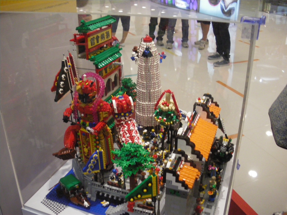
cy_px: 108
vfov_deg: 39.7
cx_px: 144
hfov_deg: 51.4
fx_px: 298
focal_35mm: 36
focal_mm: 6.3
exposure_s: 1/80
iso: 400
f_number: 3.5
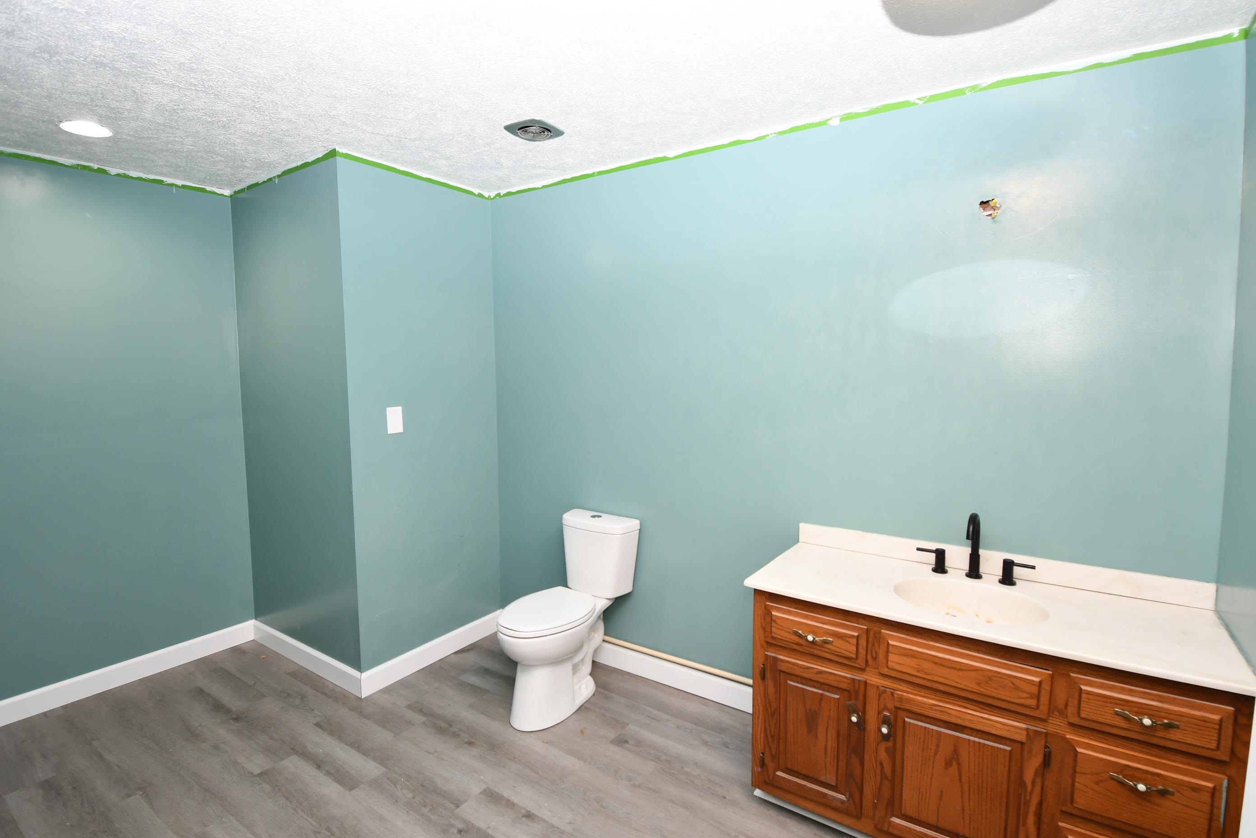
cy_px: 419
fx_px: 558
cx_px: 628
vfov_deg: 73.7
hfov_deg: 96.7
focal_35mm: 16
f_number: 4
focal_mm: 11
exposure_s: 1/60
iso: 500
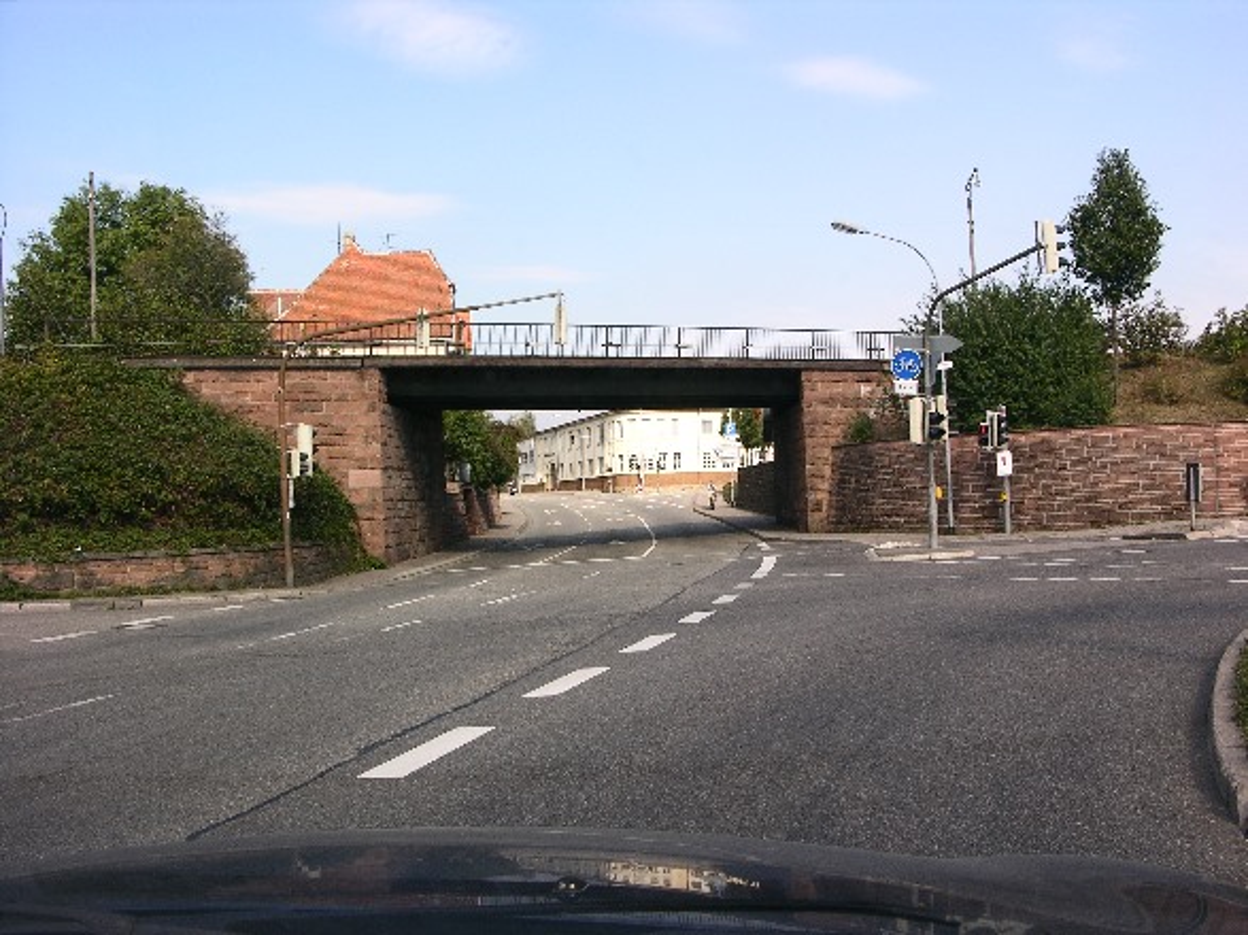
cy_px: 468
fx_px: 1406
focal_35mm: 39
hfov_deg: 47.9
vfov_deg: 36.8
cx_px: 624
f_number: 6.4
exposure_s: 1/93.8
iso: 50
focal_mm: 10
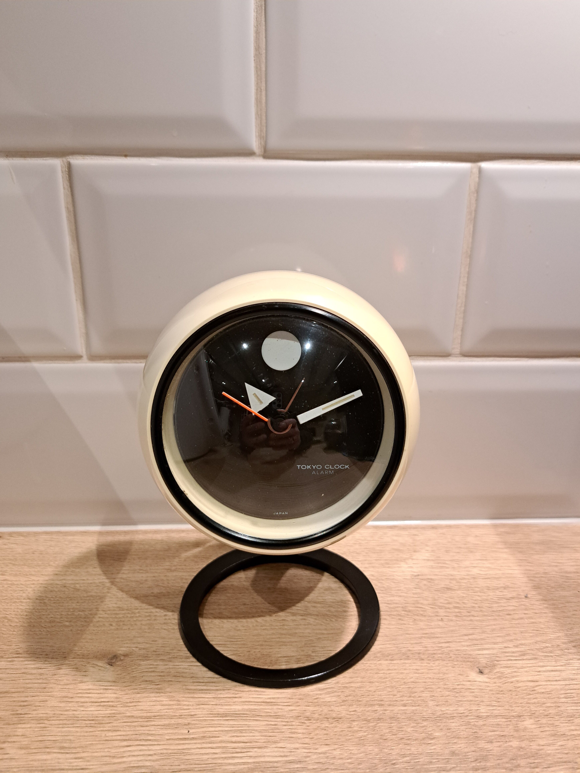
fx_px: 536
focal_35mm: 24
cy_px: 386
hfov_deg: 56.8
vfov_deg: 71.6
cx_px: 290
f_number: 1.8
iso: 250
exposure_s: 1/50
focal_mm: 5.23
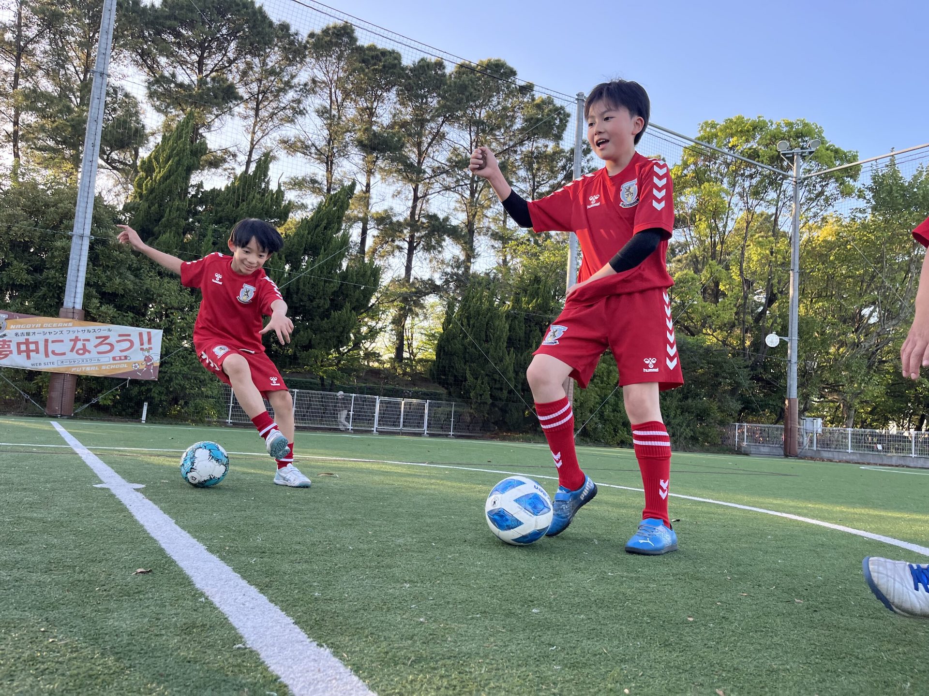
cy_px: 348
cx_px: 464
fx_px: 698
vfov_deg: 53.1
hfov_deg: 67.3
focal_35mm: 26
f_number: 1.6
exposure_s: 1/381
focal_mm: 5.1
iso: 50
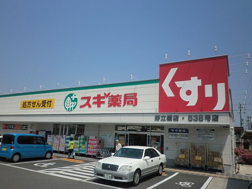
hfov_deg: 67.3
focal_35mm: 26
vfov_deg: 53.1
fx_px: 189
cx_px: 126
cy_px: 94
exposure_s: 1/250
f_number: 7.9
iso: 50
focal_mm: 4.7
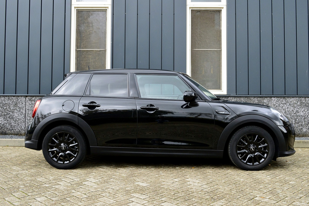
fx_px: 296
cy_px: 103
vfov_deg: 38.4
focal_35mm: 34
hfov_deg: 55.1
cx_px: 154
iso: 800
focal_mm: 23
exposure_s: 1/60
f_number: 8
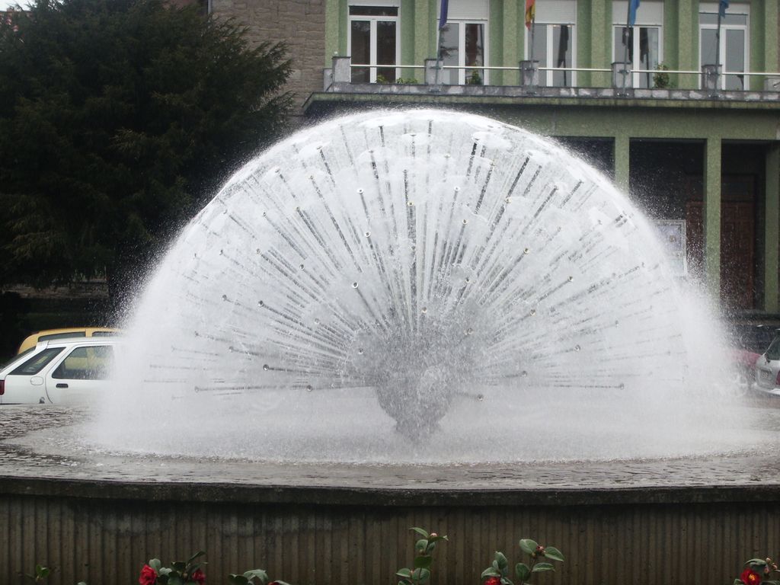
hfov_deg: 22.0
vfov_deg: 16.6
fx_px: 2005
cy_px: 292
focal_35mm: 89
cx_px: 390
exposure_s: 1/200
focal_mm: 14.6
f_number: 4.4
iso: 100
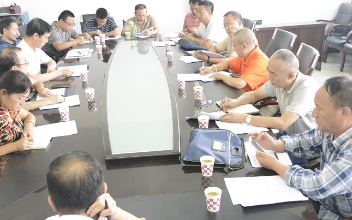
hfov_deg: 50.4
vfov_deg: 32.8
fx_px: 374
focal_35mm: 39
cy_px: 117
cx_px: 176
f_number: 9
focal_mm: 38
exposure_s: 1/6
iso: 800
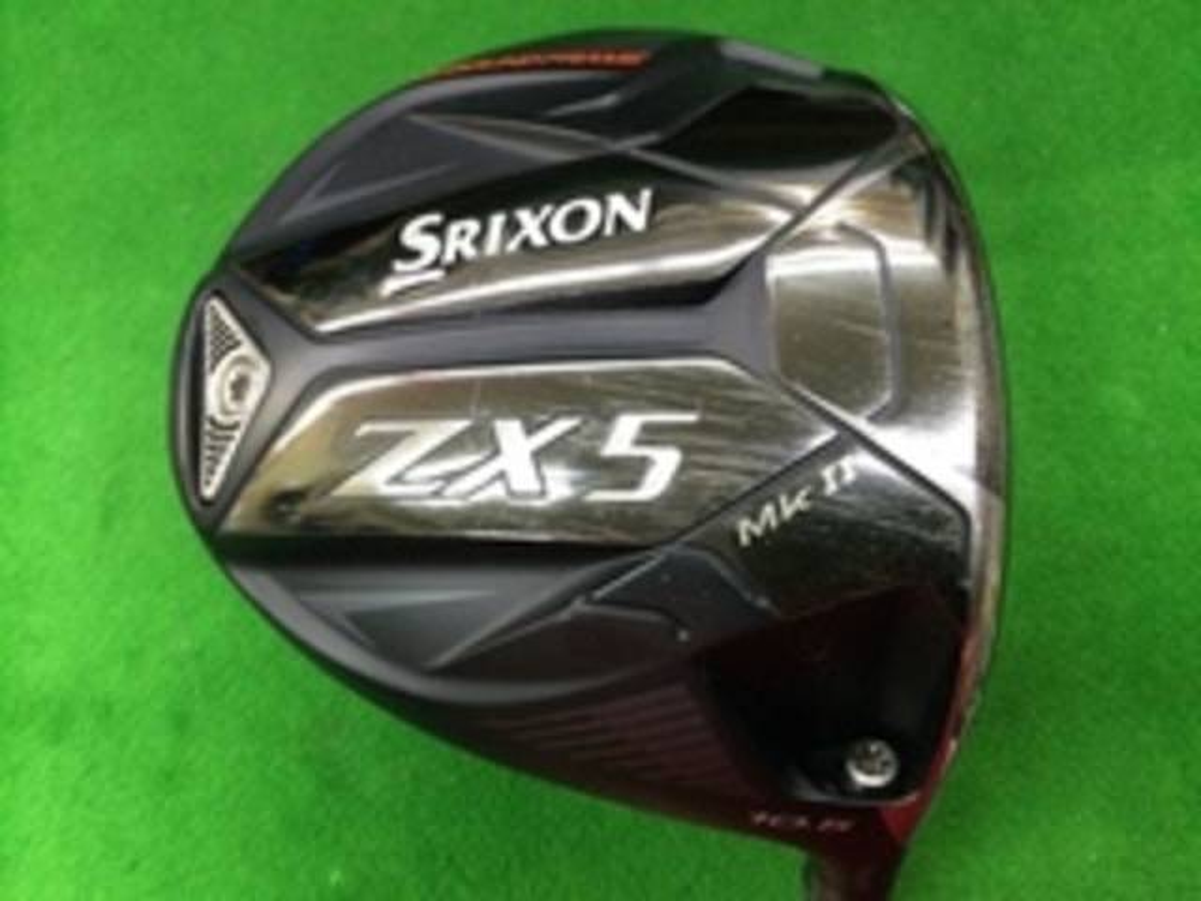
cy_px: 450
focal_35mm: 31
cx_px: 600
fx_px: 1076
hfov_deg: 58.4
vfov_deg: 45.4
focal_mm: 3.3
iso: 125
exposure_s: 1/30
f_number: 2.4
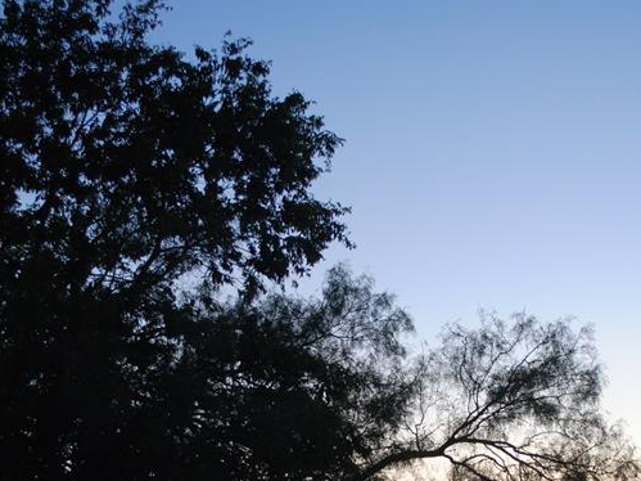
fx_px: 1426
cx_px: 387
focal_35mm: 77
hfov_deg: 25.3
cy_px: 393
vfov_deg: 18.9
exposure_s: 1/25
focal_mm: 26
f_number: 4.2
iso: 400
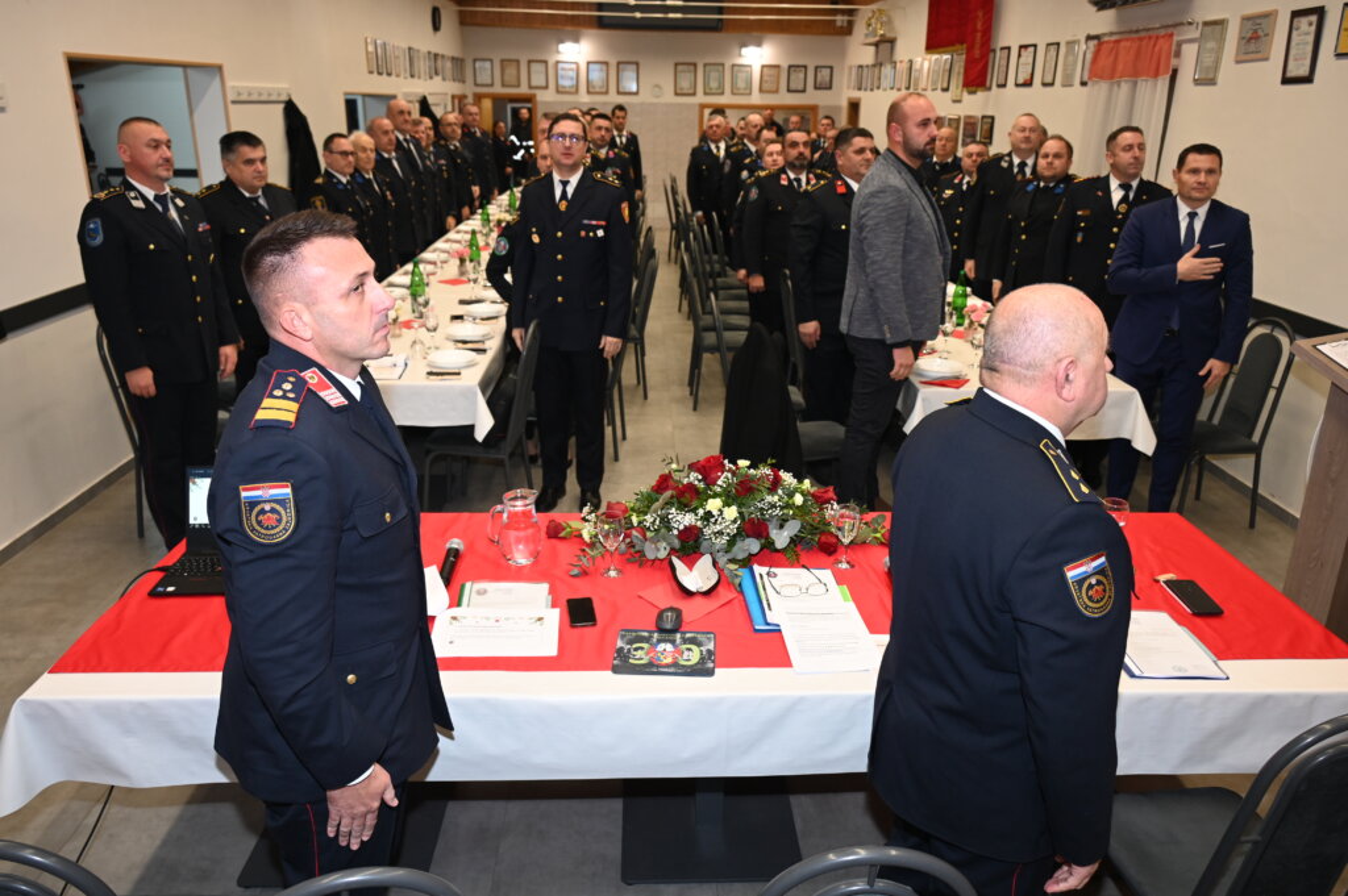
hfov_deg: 67.4
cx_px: 674
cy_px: 448
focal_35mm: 27
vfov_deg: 47.9
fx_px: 1010
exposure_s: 1/60
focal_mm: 27
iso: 800
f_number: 4.2
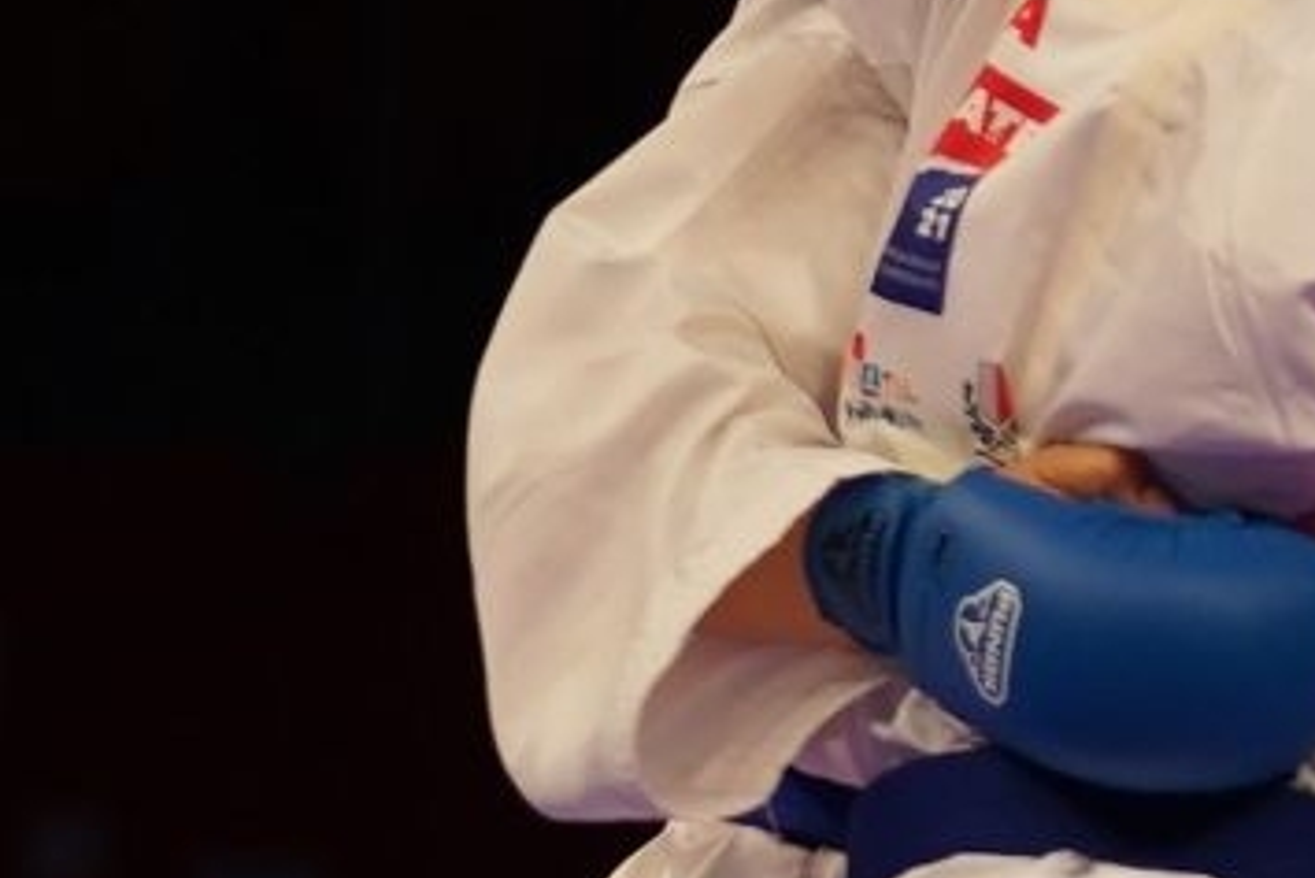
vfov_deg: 1.7
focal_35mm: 796
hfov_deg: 2.6
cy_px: 682
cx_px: 2971
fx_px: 29086
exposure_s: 1/500
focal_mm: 105
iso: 800
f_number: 2.8
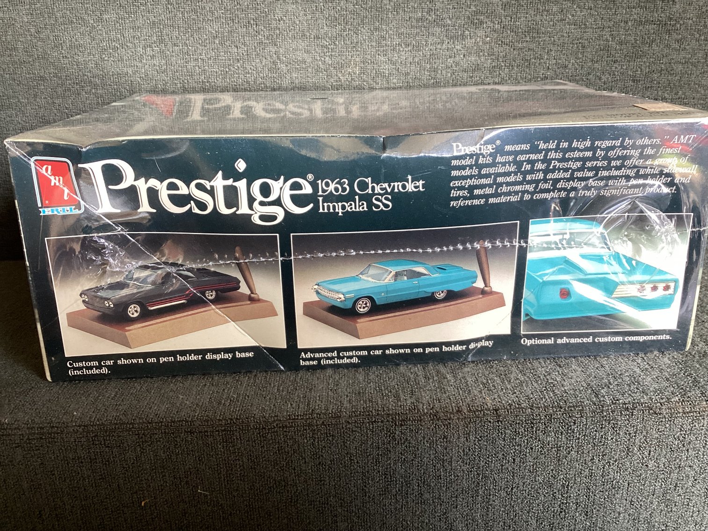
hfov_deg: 58.3
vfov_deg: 45.4
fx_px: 634
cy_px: 266
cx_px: 354
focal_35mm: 31
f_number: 2.4
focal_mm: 3.3
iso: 125
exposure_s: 1/50
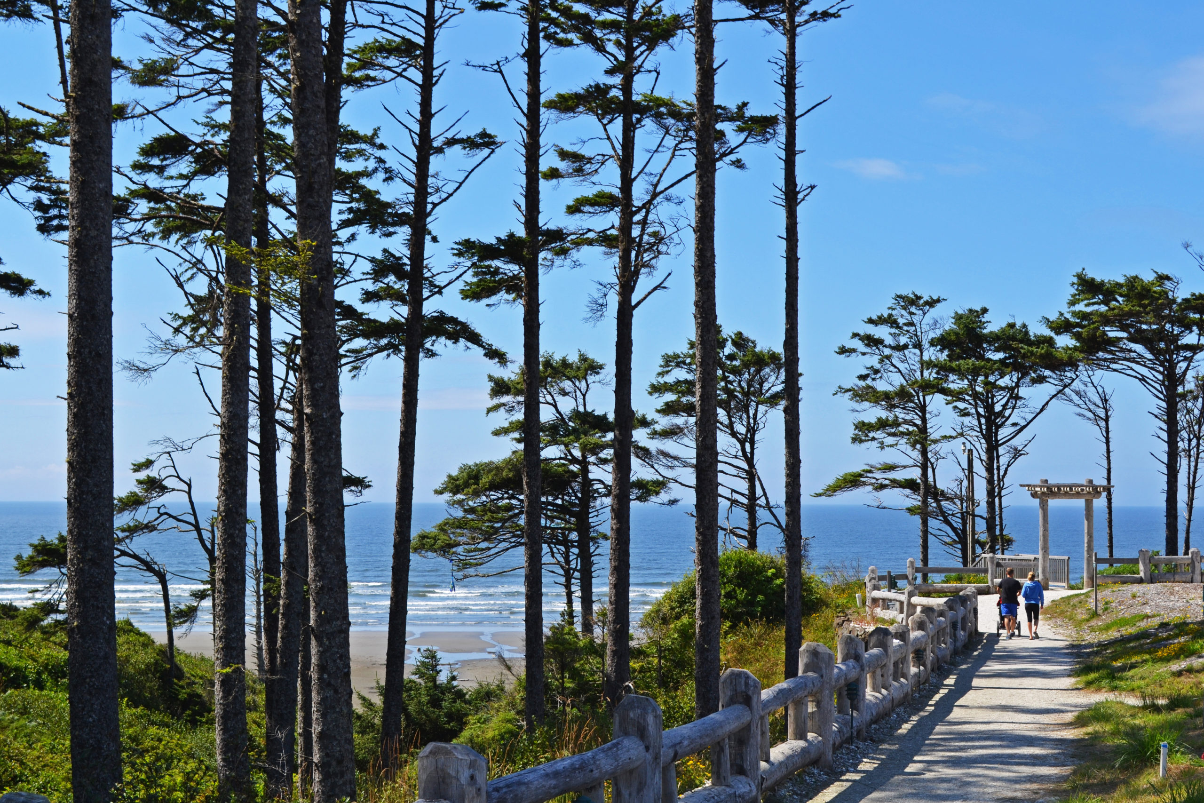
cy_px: 402
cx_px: 602
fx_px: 1756
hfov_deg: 37.8
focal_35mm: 52
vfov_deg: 25.8
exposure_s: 1/320
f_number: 9
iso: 100
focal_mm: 35
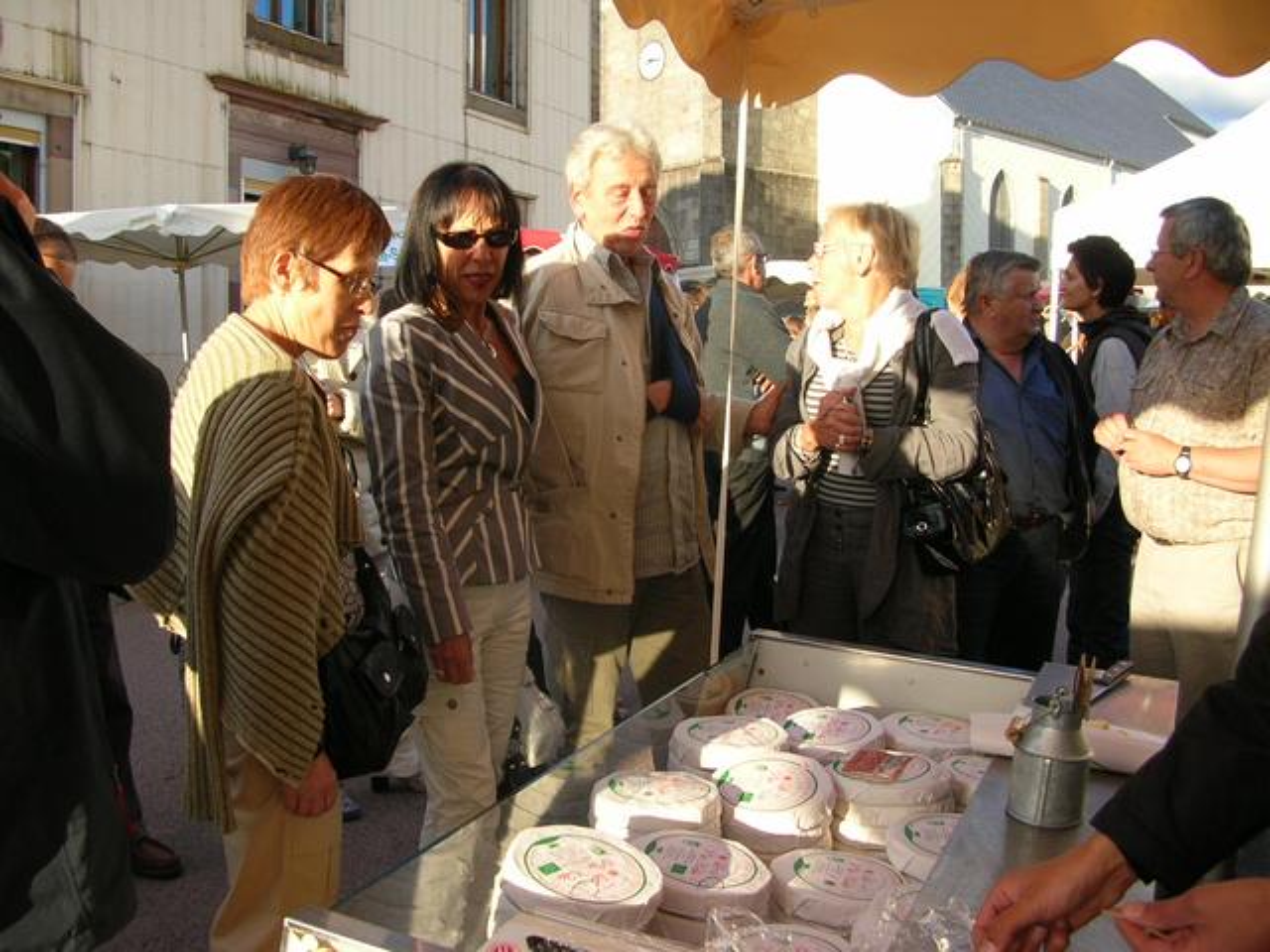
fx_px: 1284
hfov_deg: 52.6
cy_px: 476
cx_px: 635
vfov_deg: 40.7
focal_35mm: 35
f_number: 2.8
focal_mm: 5.8
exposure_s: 1/210
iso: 50
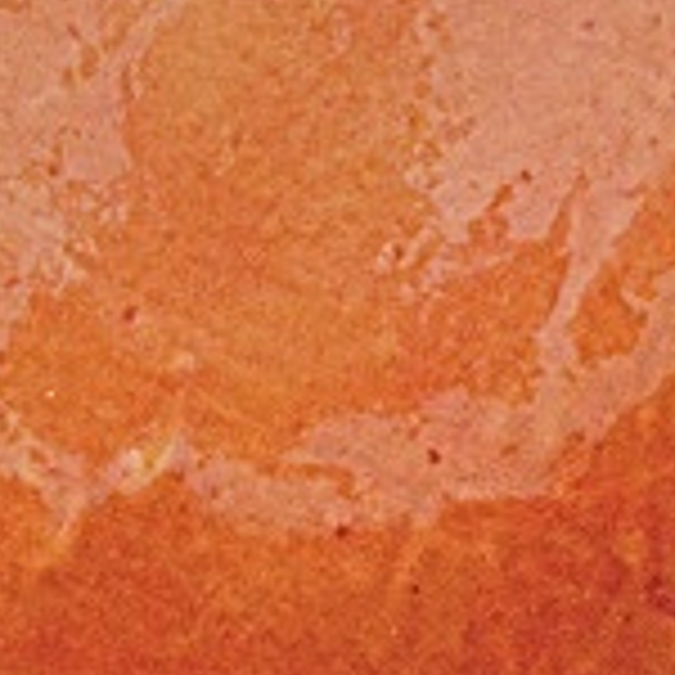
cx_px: 225
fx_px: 3155
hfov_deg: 12.2
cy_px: -38
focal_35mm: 143
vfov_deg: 12.0
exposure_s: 1/15
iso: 3200
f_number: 4
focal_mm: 24
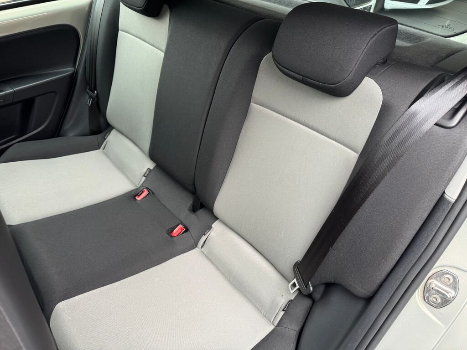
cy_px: 175
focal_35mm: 24
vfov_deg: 56.8
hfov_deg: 71.6
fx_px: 324
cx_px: 234
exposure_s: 1/60
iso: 400
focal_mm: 6.76
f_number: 1.78
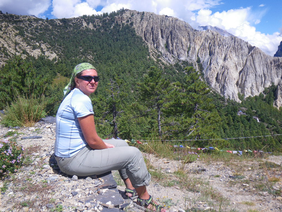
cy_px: 106
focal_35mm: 34
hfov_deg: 54.0
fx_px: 277
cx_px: 141
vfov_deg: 41.8
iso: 50
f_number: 4.6
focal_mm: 6.1
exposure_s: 1/320
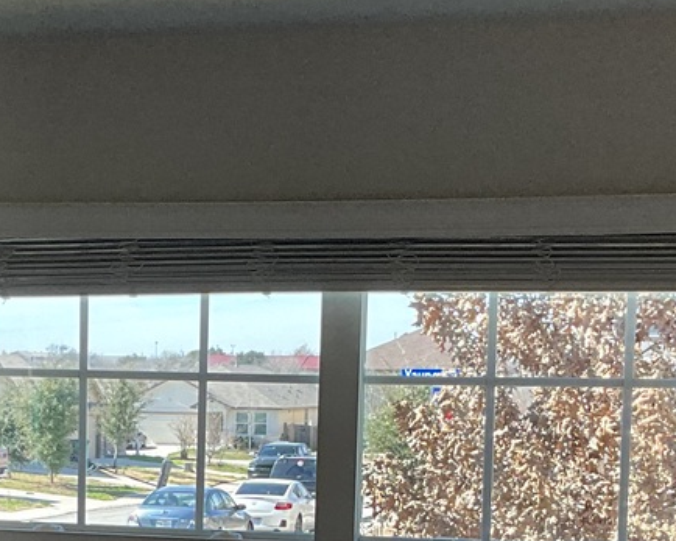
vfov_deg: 16.0
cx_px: 179
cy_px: 575
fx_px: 1880
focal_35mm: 94
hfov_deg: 20.2
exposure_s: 1/141
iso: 25
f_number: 1.8
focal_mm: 3
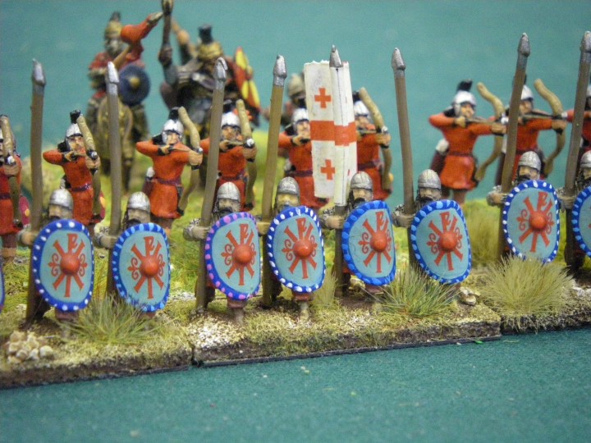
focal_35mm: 197
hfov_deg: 10.0
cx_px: 296
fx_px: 3363
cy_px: 222
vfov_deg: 7.5
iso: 800
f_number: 4.6
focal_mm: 32.5
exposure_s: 1/50
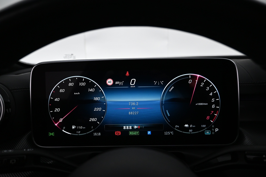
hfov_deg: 73.7
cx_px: 133
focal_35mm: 24
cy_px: 88
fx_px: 177
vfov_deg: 53.1
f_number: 3.5
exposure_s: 1/125
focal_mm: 16
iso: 1400
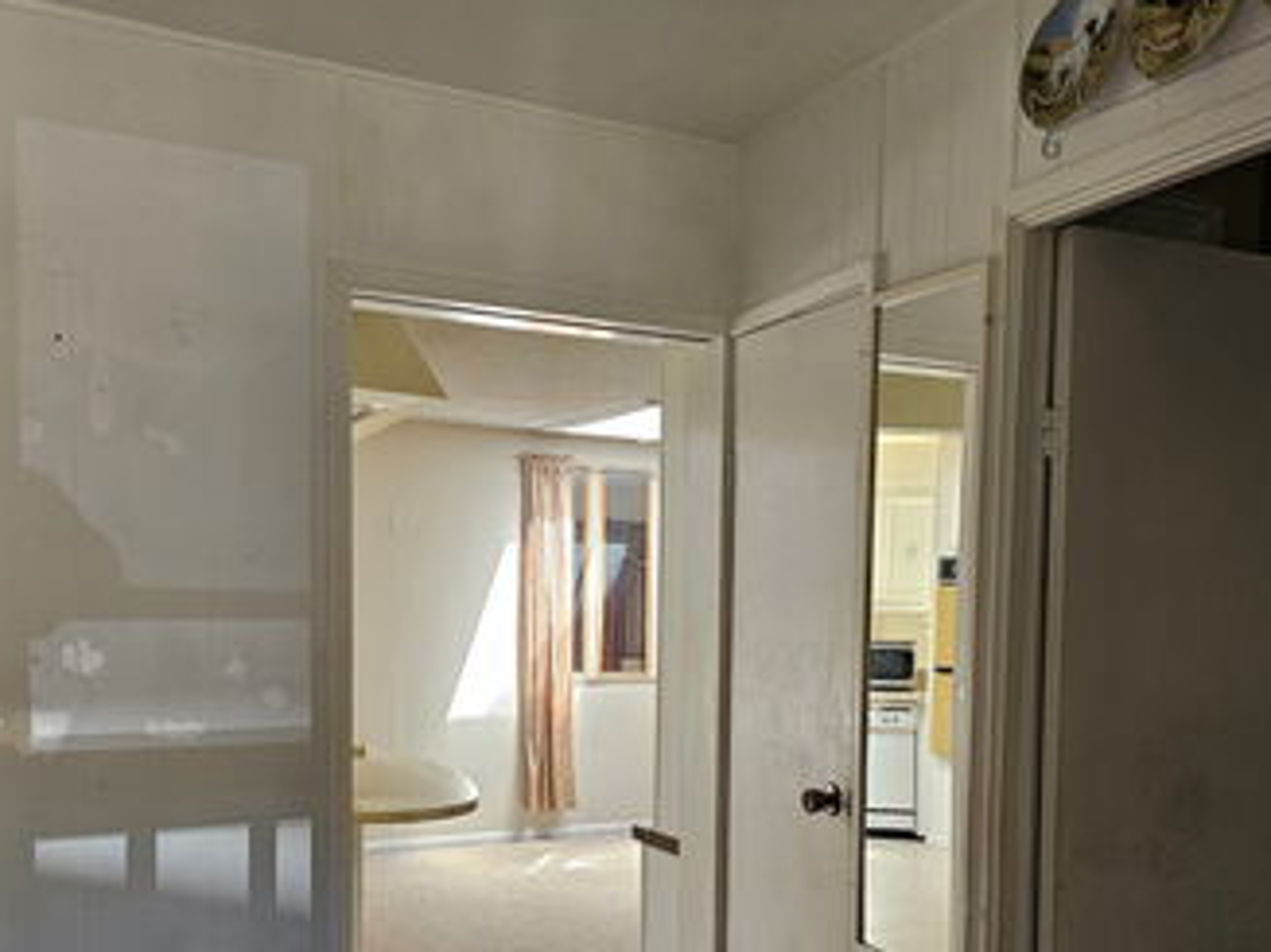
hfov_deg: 51.3
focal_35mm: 36
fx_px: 1321
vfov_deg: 38.9
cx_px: 669
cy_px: 672
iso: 64
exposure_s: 1/100
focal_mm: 6.3
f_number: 1.7
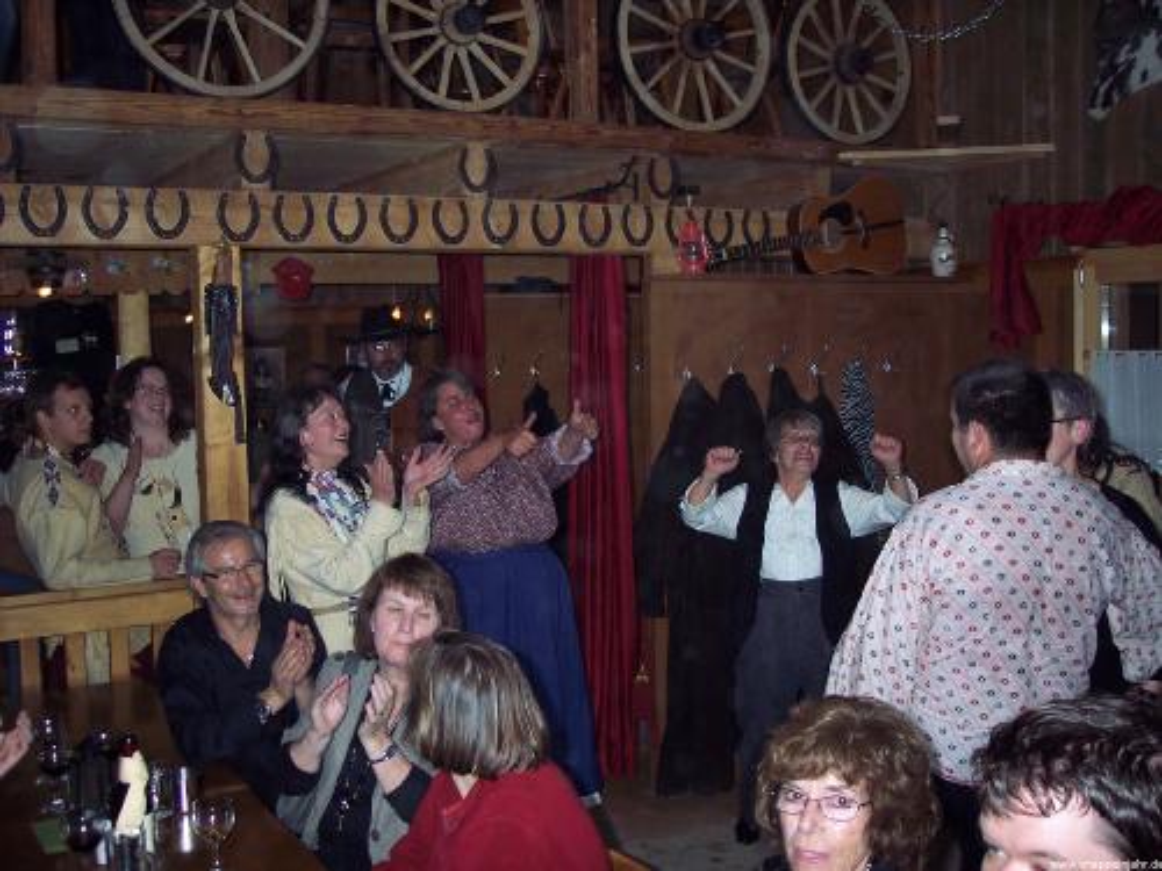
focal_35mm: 39
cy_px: 436
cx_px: 581
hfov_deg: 47.9
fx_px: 1309
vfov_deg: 36.8
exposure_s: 1/60
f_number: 2.8
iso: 100
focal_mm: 8
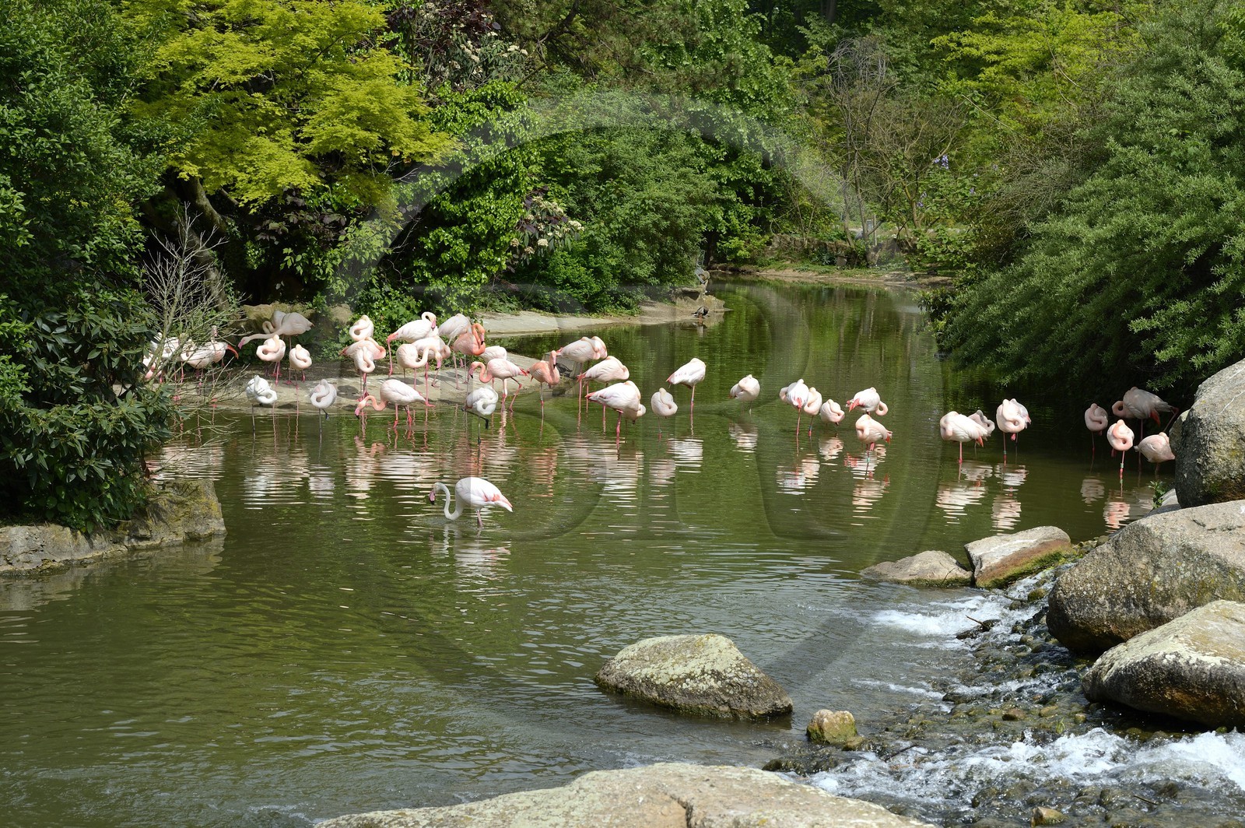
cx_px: 622
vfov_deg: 19.4
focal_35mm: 70
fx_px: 2419
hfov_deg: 28.9
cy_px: 414
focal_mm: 70
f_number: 11
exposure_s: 1/320
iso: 200
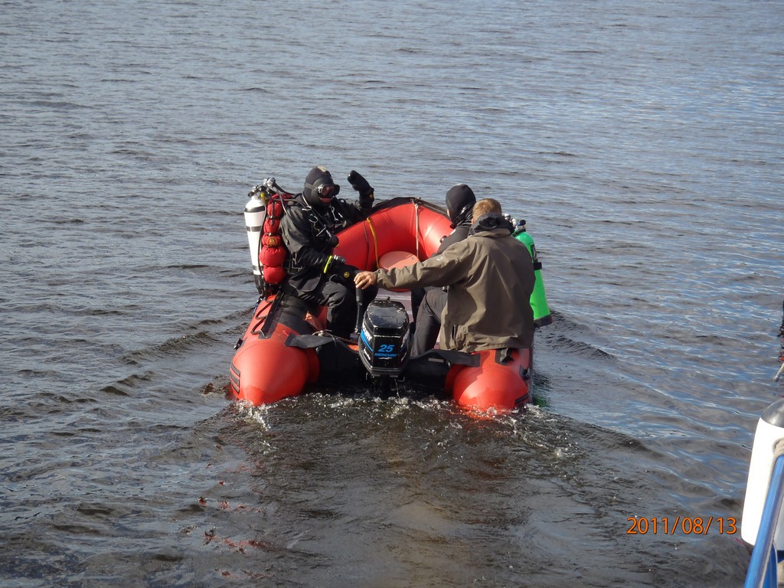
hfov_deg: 23.3
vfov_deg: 17.6
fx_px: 1902
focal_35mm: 84
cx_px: 392
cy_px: 294
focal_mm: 15.06
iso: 80
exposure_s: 1/250
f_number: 4.4
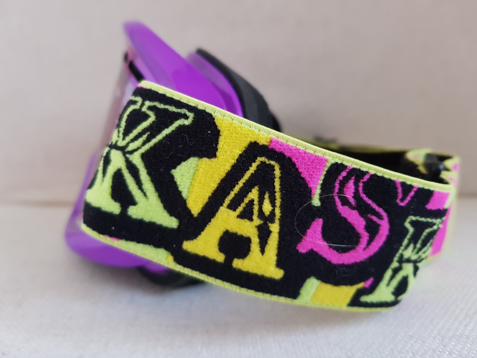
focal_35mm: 26
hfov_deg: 67.3
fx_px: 358
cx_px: 238
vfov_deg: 53.1
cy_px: 179
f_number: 1.7
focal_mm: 4.2
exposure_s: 1/11
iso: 200
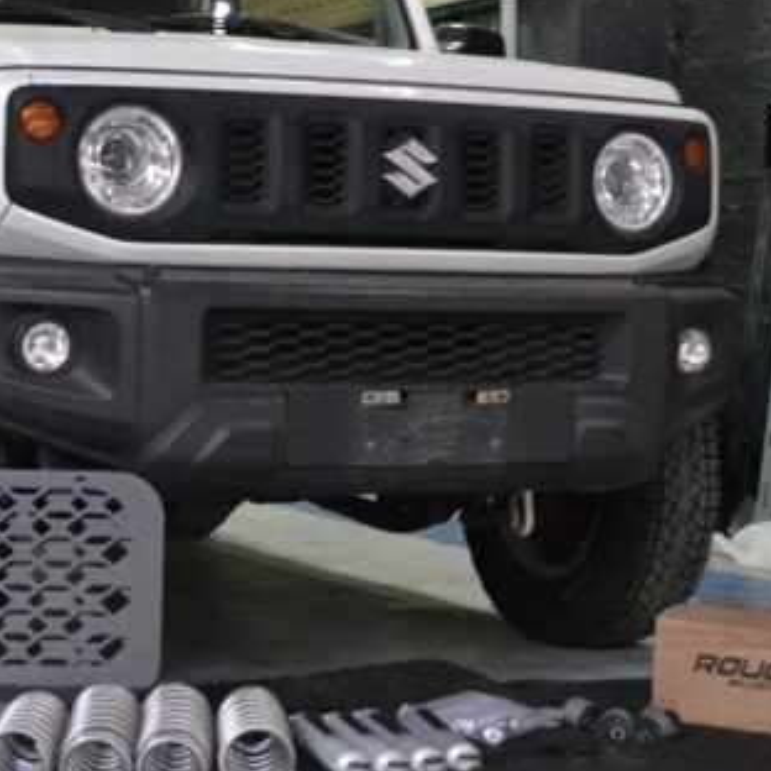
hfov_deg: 19.6
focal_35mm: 88
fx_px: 2218
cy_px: 304
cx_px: 230
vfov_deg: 19.7
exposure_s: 1/60
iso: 3200
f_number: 4.5
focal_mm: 28
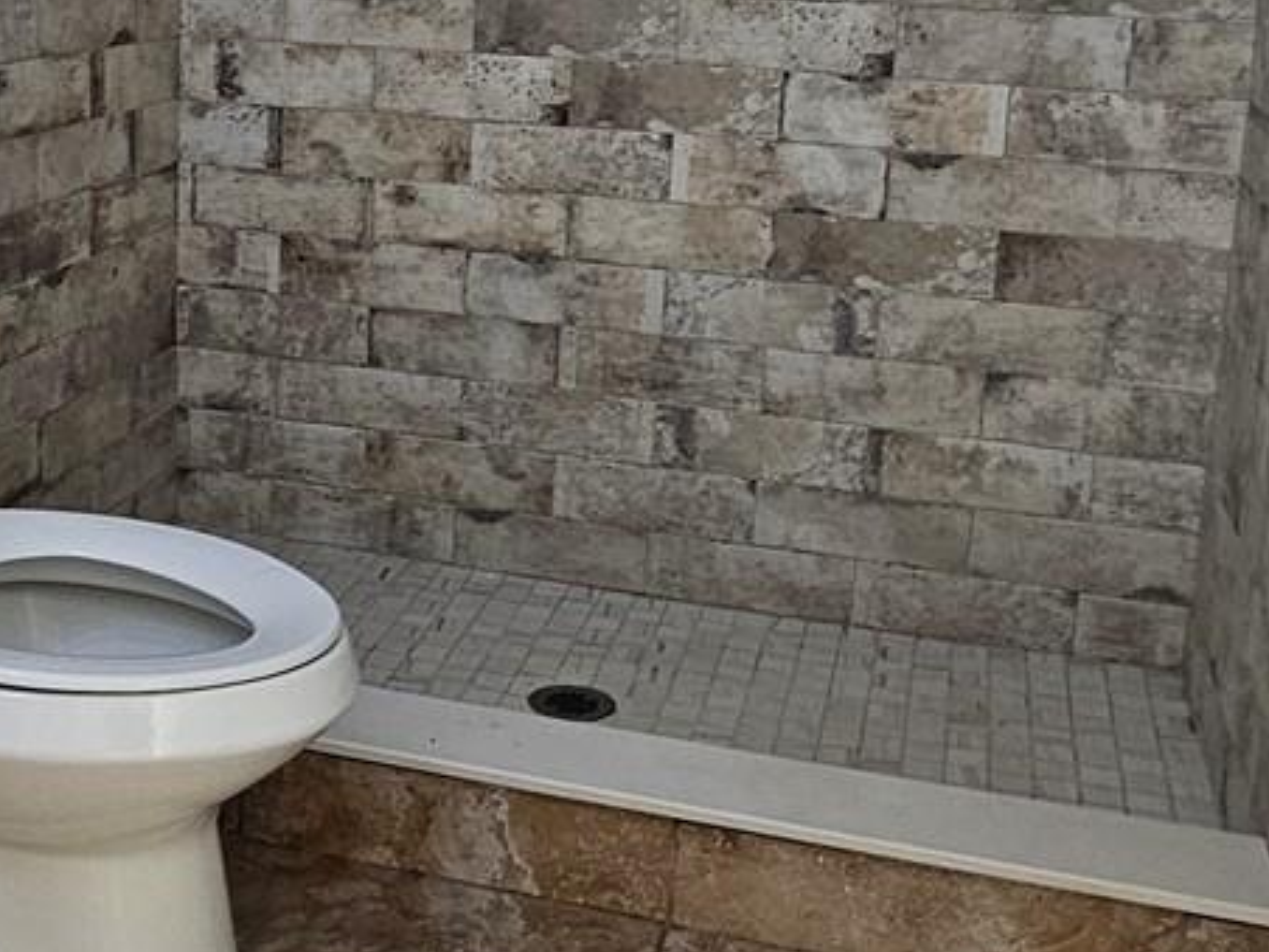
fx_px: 1686
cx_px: 373
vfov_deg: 30.8
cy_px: 199
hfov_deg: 40.5
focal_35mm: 46
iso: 200
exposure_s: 1/60
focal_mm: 2.2
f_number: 2.2
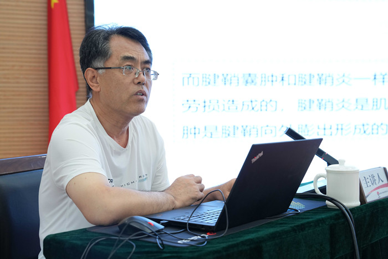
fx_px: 614
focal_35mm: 57
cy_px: 130
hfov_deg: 35.1
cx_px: 194
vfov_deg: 23.8
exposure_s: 1/100
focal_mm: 57
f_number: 5
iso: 1000
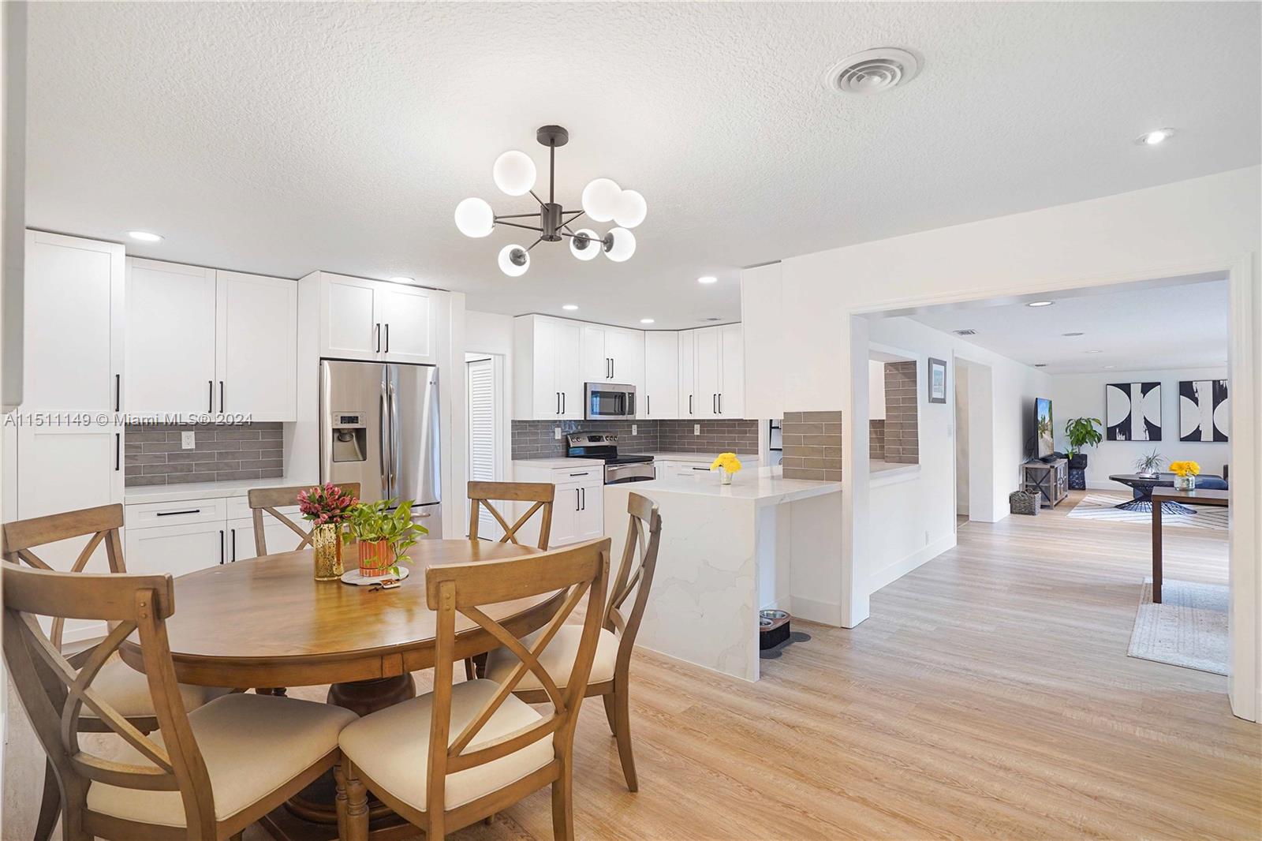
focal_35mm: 16
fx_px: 561
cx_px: 631
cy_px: 420
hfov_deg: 96.7
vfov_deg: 73.7
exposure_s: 1/125
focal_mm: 16
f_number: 4.5
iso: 400
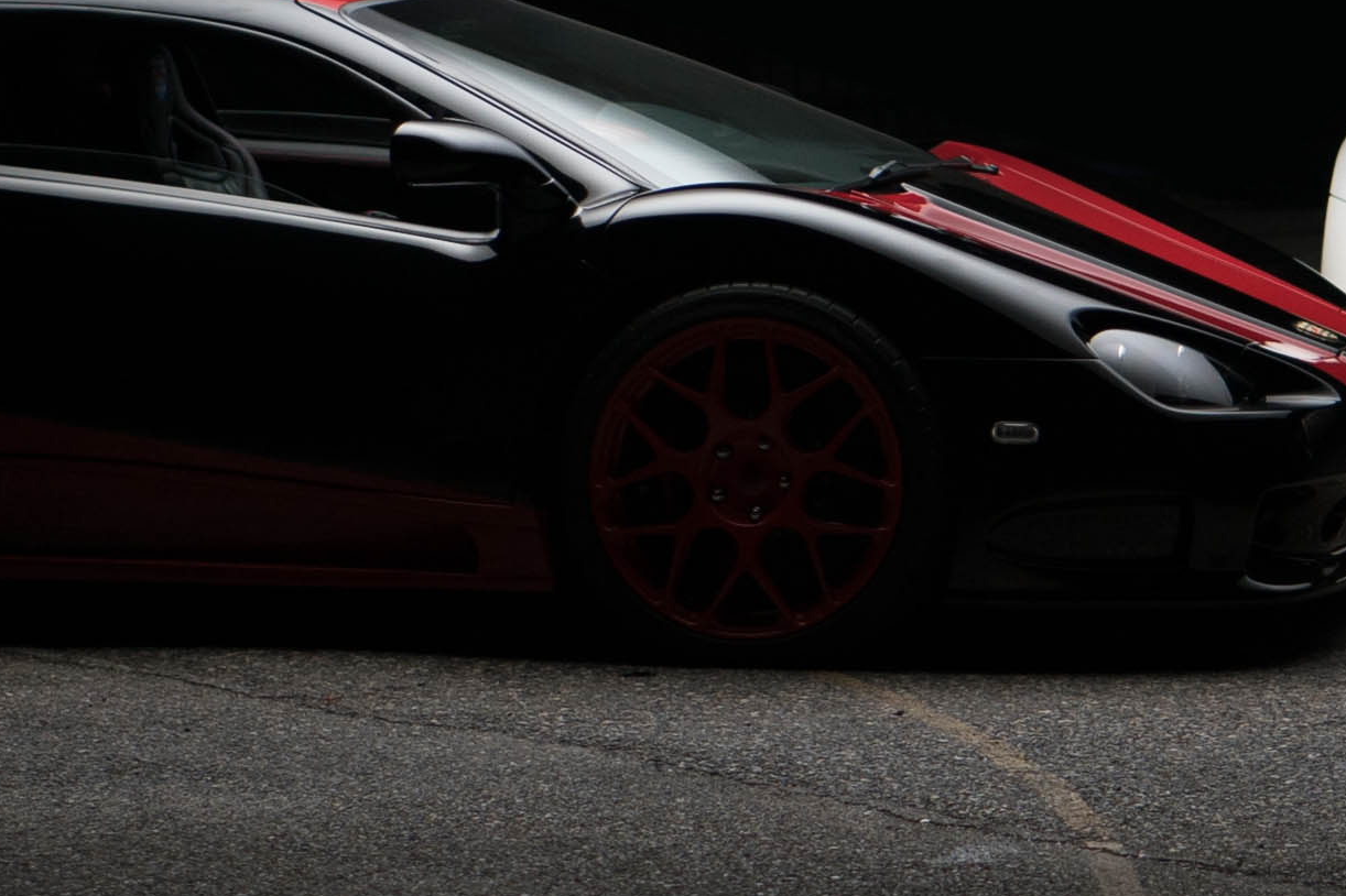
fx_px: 6354
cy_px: 167
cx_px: 922
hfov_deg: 12.1
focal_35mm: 170
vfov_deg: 8.1
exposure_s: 1/400
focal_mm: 50
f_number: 1.8
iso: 500
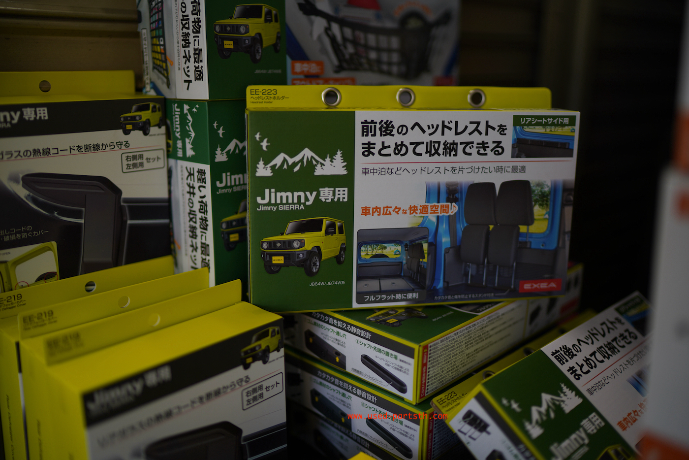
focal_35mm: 35
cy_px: 230
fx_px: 670
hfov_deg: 54.4
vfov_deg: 37.9
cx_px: 344
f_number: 1.4
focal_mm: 35
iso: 100
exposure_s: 1/500
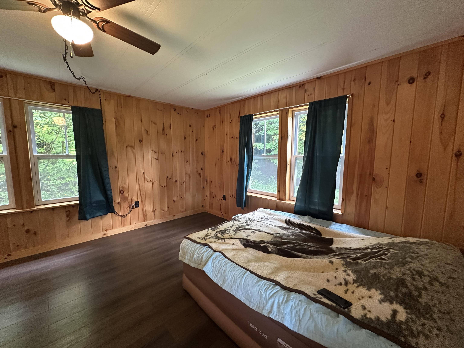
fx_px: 188
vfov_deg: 85.7
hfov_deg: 102.1
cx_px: 232
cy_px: 174
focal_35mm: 14
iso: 500
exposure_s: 1/60
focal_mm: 2.22
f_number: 2.2
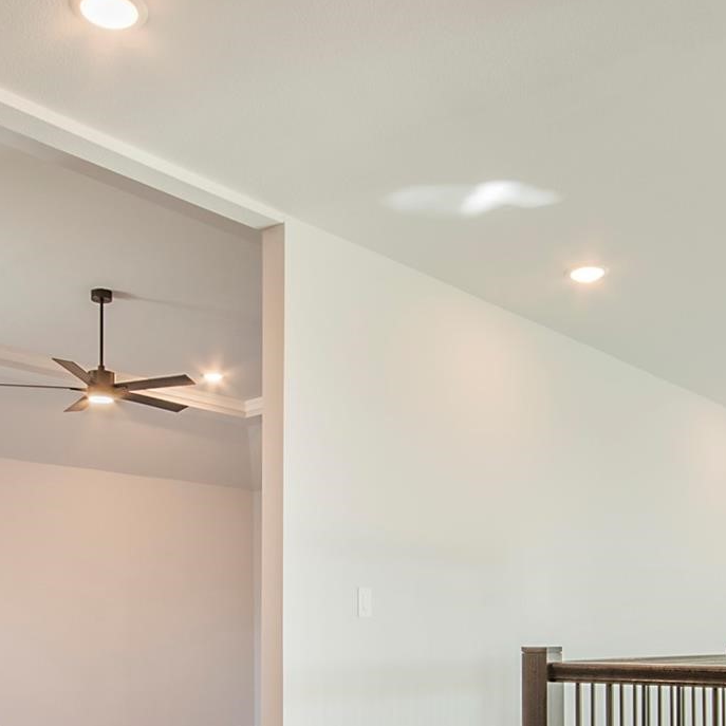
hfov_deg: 43.9
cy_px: 626
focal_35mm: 38
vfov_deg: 41.1
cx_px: 351
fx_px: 902
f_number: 11
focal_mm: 10
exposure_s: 1/15
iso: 100
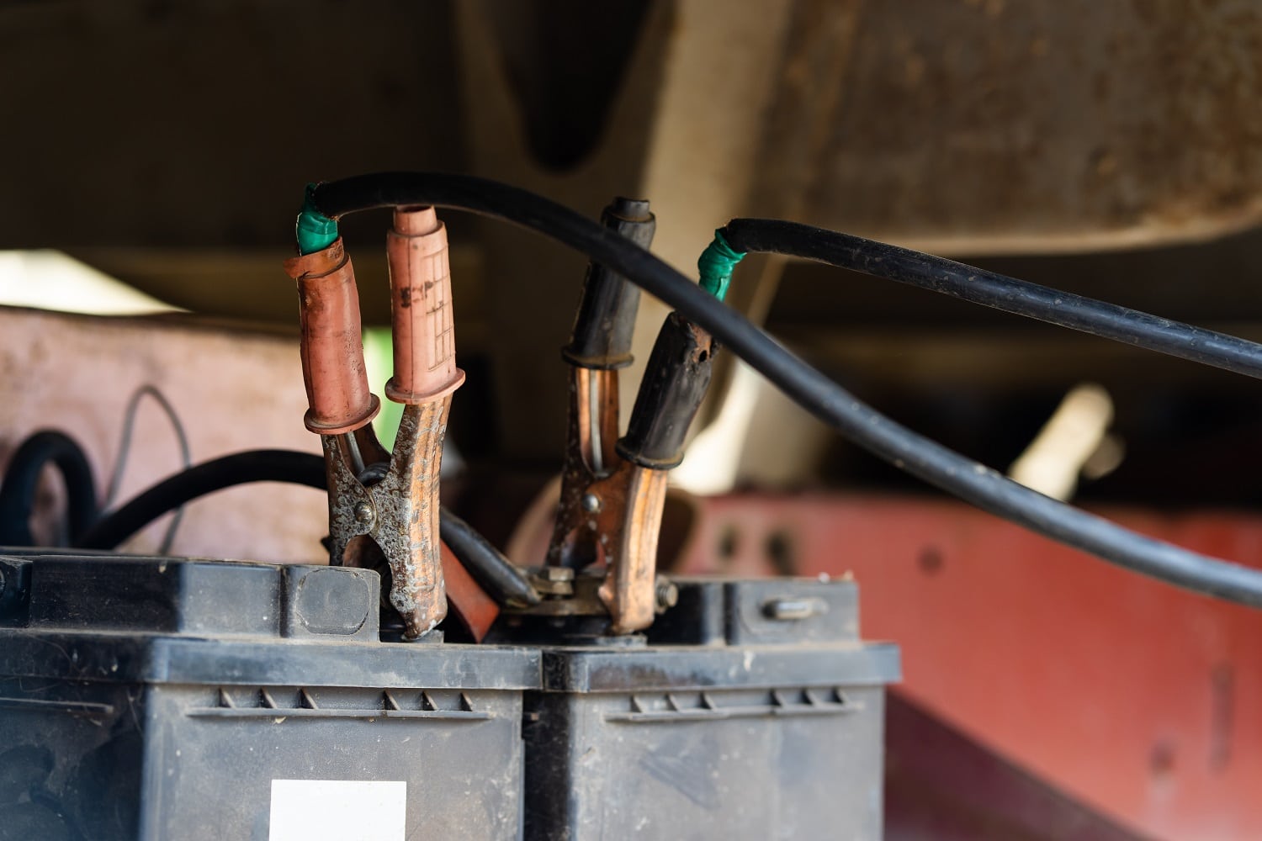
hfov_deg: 23.9
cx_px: 631
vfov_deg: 16.1
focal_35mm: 85
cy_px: 420
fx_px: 2979
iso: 200
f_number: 4.5
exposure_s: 1/100
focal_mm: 85
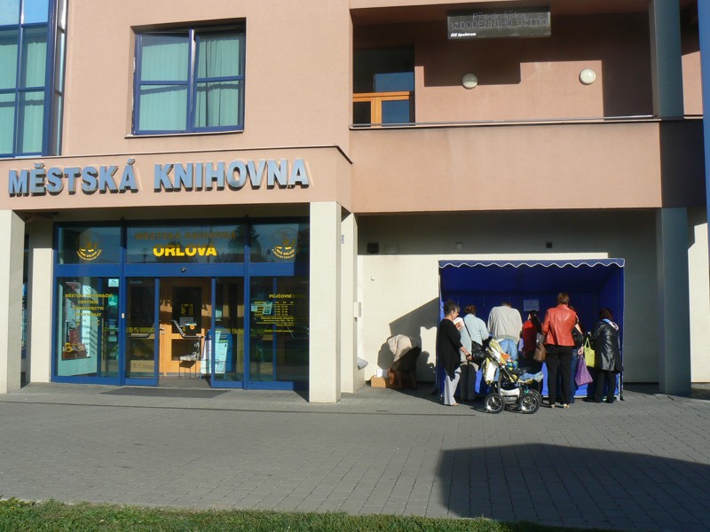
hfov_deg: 51.4
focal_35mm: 36
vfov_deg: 39.7
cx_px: 355
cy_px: 266
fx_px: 738
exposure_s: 1/400
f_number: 7.1
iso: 80
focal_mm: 6
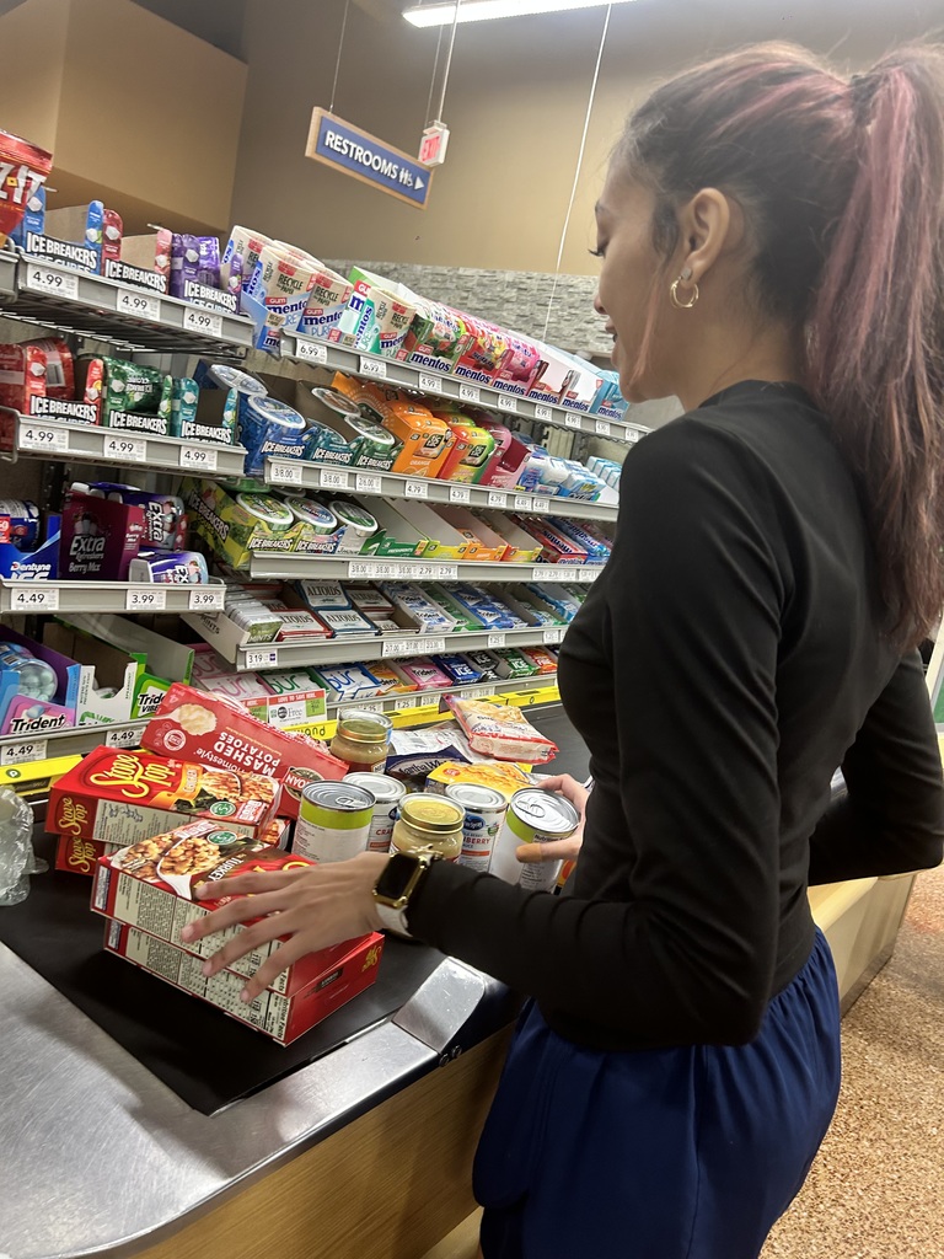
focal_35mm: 26
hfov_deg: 53.1
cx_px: 472
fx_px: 945
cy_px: 630
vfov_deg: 67.3
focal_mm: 5.7
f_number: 1.5
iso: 100
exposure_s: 1/60
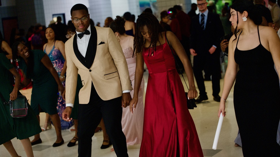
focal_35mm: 74
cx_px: 139
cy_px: 67
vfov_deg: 16.3
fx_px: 549
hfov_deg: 28.6
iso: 4000
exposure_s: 1/250
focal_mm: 70
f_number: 2.8
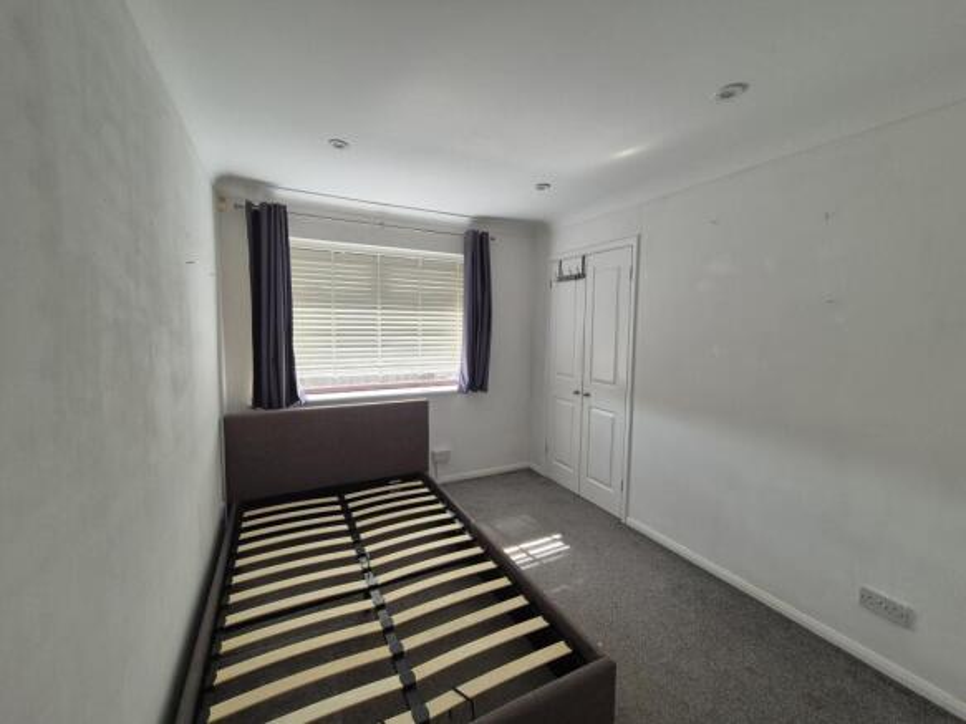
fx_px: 363
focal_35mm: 13
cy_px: 362
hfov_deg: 106.2
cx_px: 483
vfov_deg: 89.9
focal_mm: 2.2
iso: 160
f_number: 2.2
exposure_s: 1/359
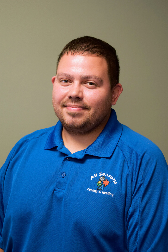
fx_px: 504
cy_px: 126
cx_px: 84
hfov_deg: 18.9
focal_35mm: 72
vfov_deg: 28.1
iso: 720
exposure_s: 1/30
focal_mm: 48
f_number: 5.3
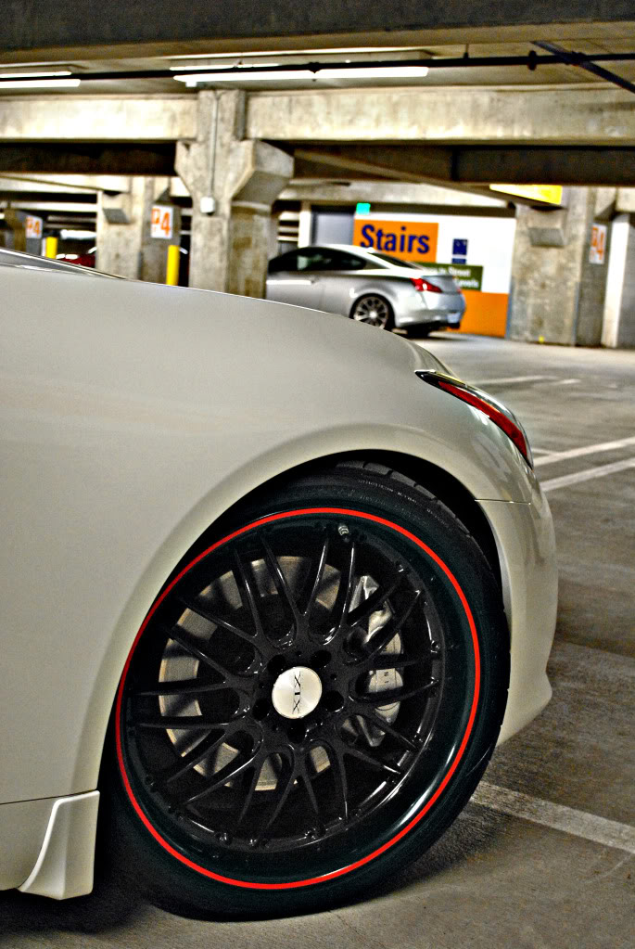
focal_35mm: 48
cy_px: 474
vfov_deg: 41.1
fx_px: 1266
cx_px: 318
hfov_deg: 28.2
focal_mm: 32
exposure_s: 1/13
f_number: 4.8
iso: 1600
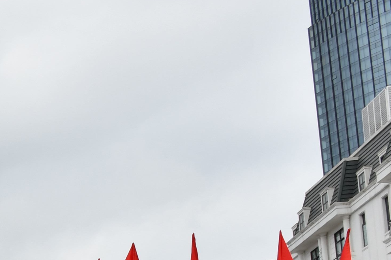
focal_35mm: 103
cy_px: 407
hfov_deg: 16.8
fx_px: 1118
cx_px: -288
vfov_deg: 12.5
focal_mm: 18
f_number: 13
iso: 200
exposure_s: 1/200
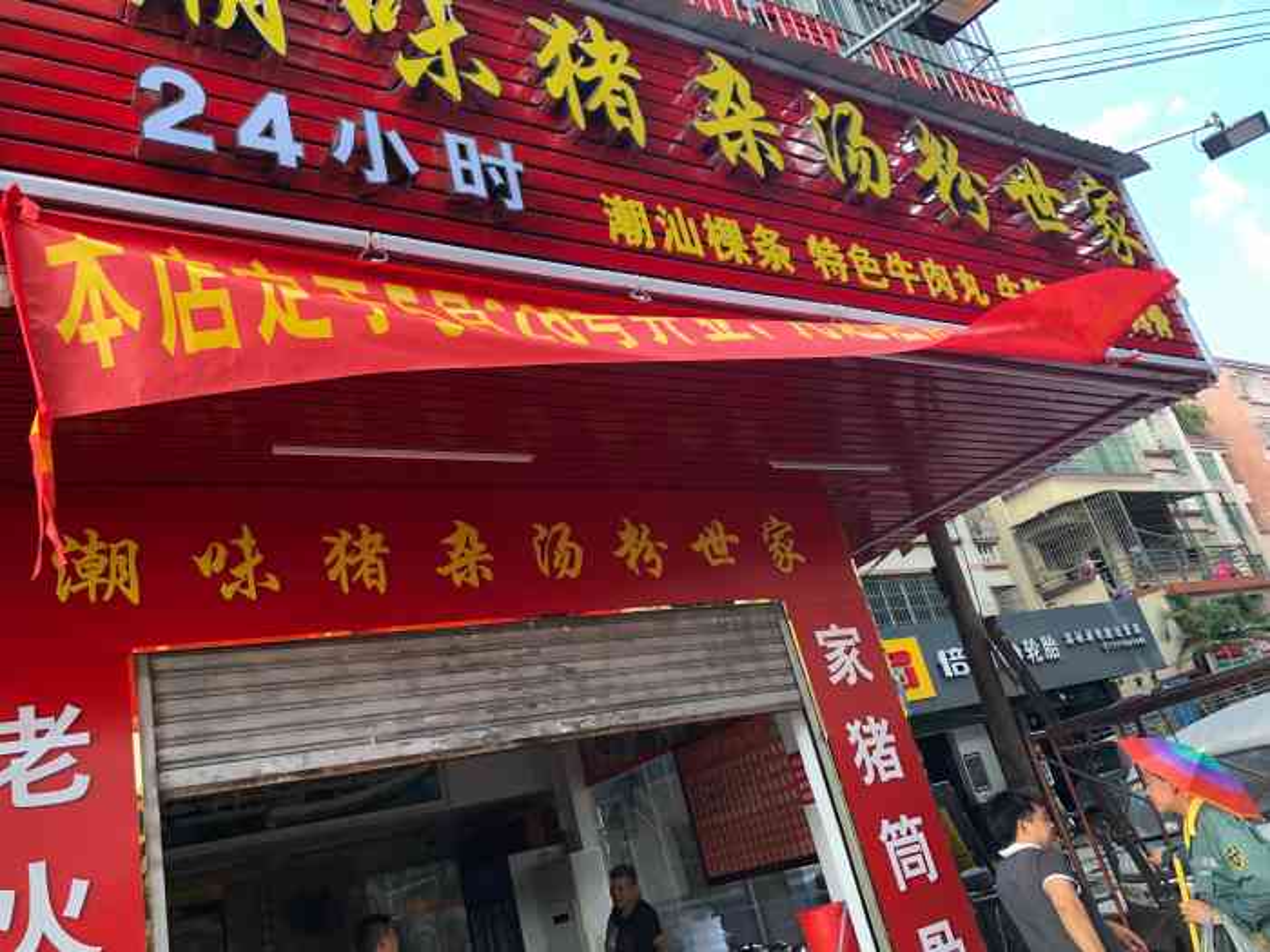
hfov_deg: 63.4
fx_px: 1027
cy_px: 476
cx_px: 635
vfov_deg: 49.7
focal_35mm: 28
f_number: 1.8
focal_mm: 3.99
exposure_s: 1/120
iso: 32
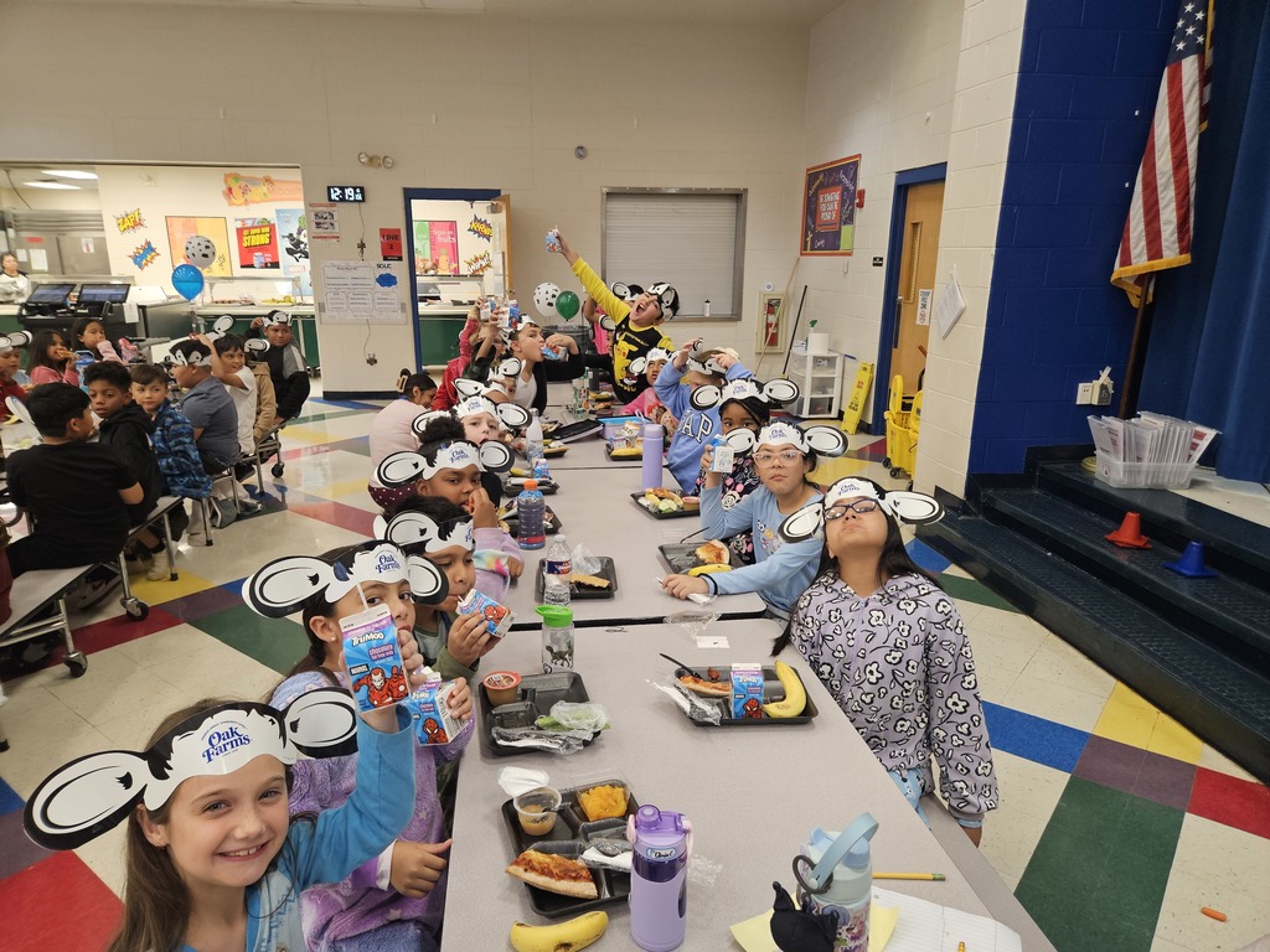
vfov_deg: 58.9
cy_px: 476
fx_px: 844
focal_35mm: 23
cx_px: 635
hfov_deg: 73.9
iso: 250
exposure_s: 1/120
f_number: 1.8
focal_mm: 5.4
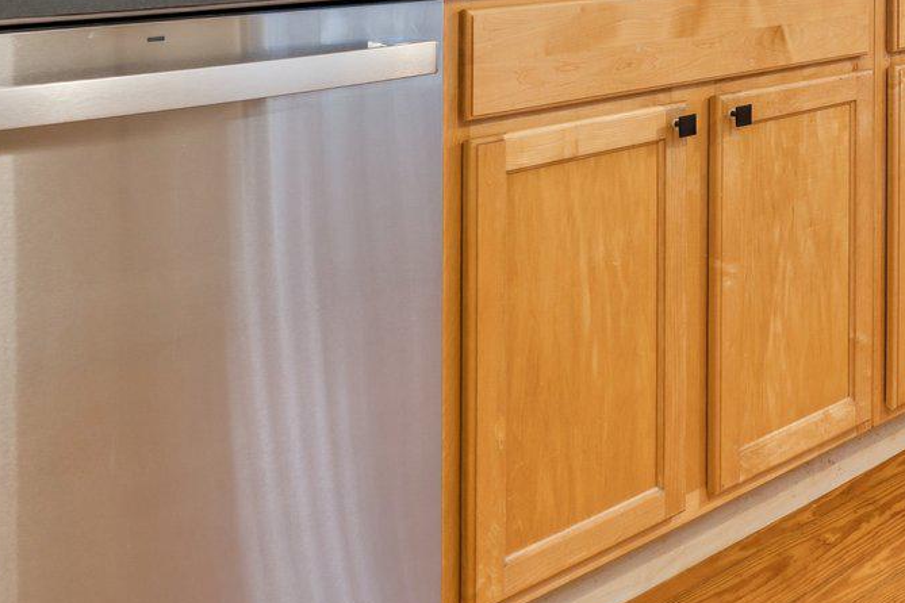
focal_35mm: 49
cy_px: -79
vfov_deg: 25.3
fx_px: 1232
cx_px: 874
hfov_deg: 36.8
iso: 200
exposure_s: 1/4
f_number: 7.1
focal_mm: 16
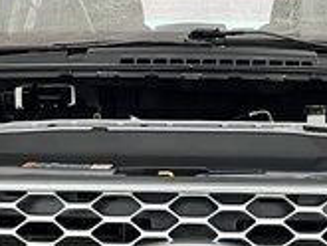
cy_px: 232
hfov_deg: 19.4
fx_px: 955
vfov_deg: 14.5
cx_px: 206
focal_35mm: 101
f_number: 1.6
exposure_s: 1/60
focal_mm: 5.1
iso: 200
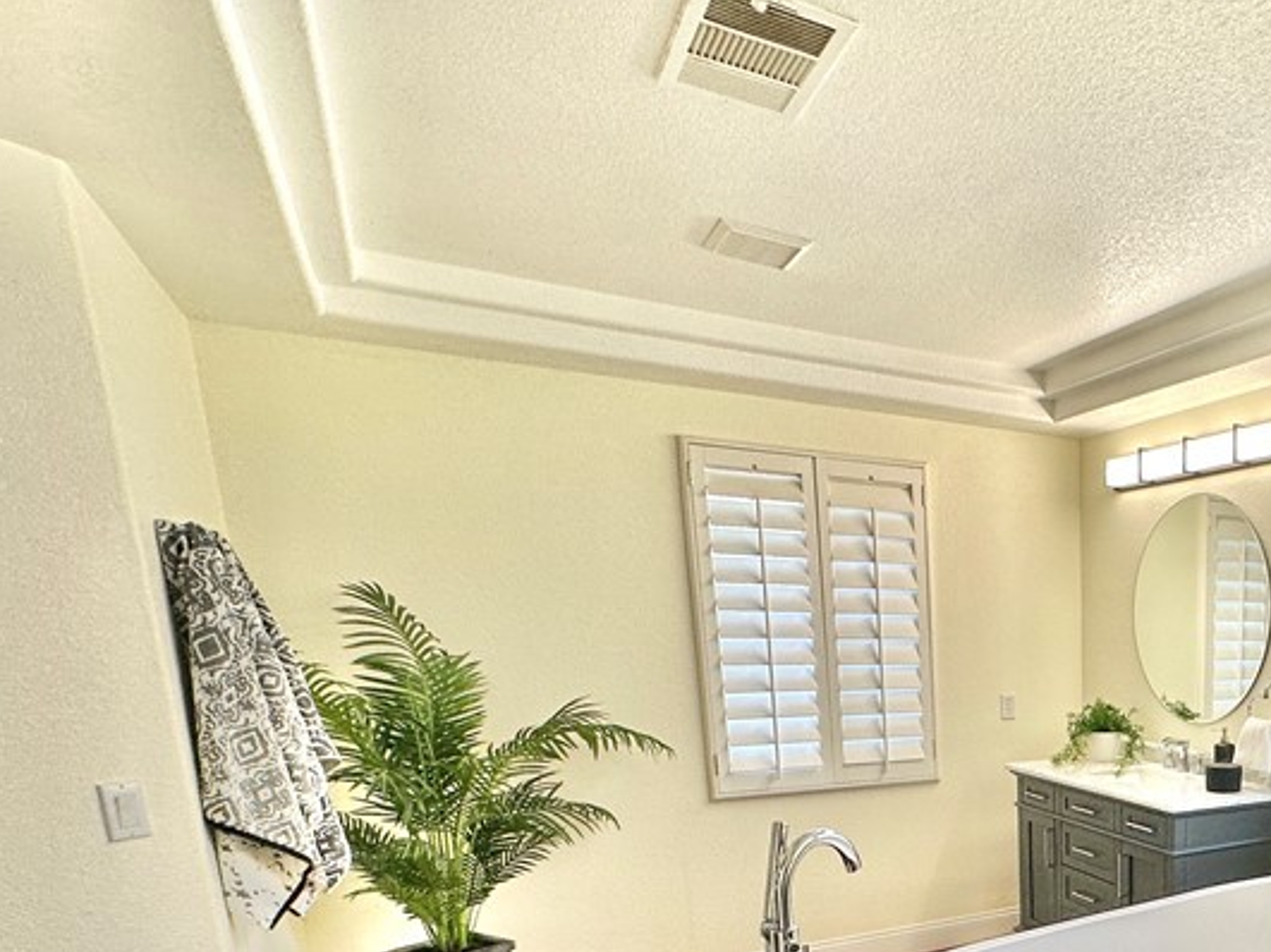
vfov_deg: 46.8
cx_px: 1187
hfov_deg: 55.0
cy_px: 837
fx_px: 991
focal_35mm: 27
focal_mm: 2.22
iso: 80
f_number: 2.2
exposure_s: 1/120
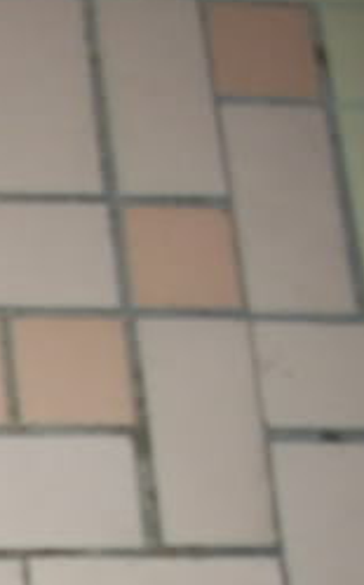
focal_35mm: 116
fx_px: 1847
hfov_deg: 9.9
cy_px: 632
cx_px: -500
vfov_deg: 17.4
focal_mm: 5.7
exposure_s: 1/20
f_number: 2.9
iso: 80
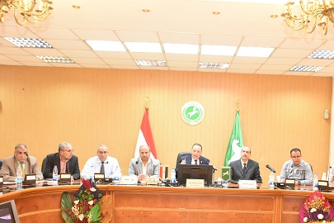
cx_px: 209
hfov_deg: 48.0
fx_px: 371
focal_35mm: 40
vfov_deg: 32.9
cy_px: 161
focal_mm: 18
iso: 2000
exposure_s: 1/50
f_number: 5
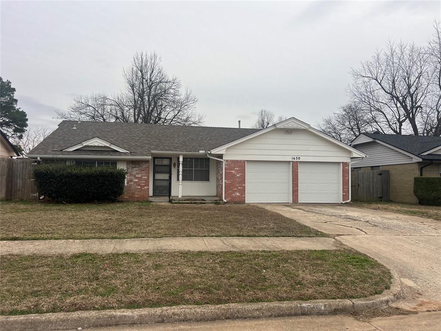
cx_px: 220
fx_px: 331
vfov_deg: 53.1
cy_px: 166
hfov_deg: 67.3
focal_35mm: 26
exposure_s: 1/567
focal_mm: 5.7
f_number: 1.5
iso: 50
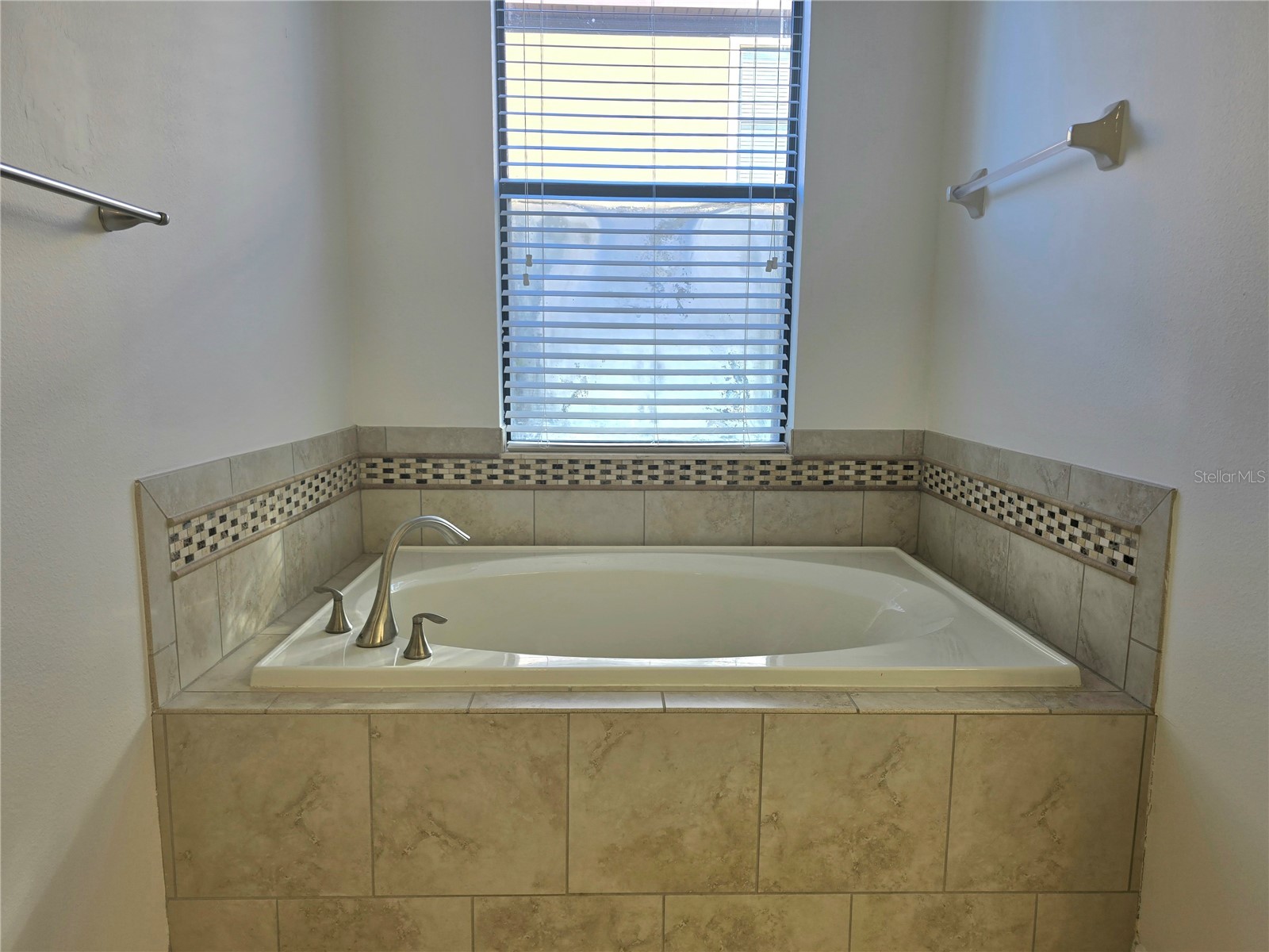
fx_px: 843
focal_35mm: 23
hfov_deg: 73.9
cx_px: 634
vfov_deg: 58.9
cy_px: 476
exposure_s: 1/120
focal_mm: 6.3
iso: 25
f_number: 1.7
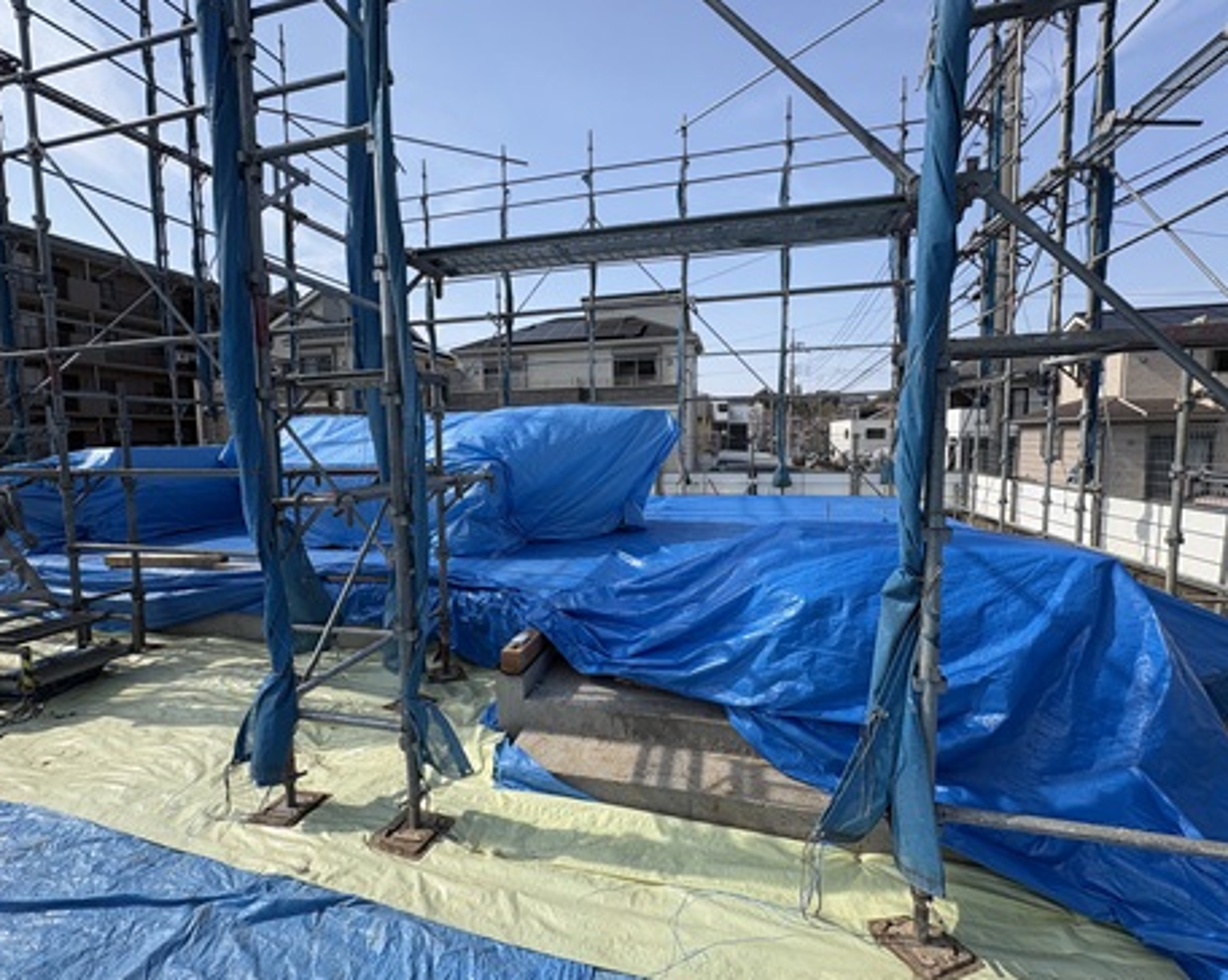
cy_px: 483
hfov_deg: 96.8
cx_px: 590
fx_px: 545
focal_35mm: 15
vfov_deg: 84.0
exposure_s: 1/1143
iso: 50
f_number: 2.2
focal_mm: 2.22
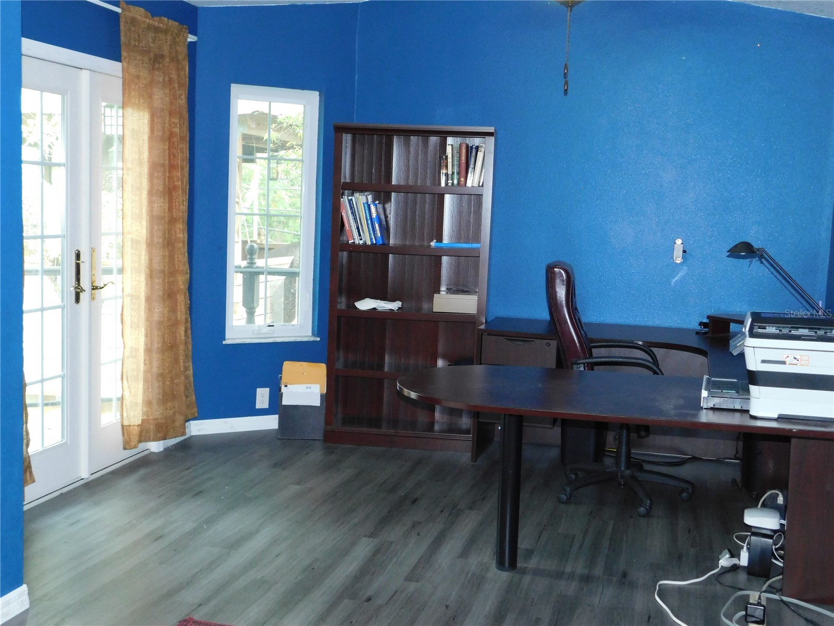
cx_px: 417
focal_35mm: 40
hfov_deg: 46.8
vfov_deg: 36.0
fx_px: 964
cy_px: 313
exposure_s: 1/30
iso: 560
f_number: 3.6
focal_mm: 7.1
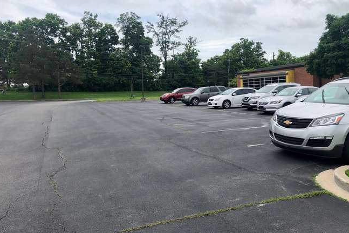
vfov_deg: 43.5
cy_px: 100
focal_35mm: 30
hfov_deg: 61.9
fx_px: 291
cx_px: 173
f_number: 1.8
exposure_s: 1/2857
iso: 20
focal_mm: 4
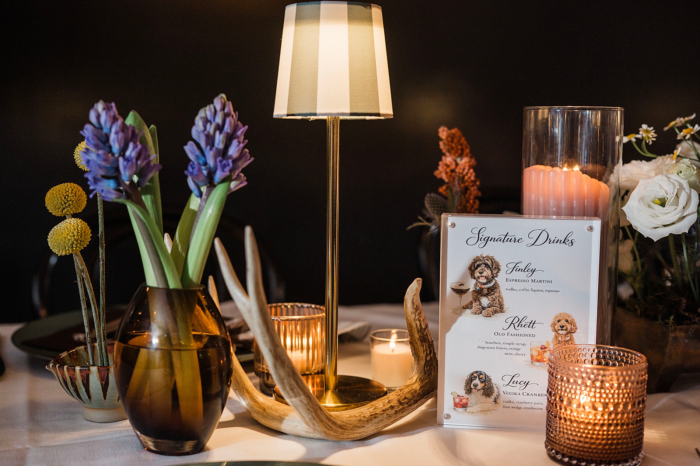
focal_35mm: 50
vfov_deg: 27.0
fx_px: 972
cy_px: 233
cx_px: 350
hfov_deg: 39.6
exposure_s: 1/200
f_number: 3.2
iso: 500
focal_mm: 50
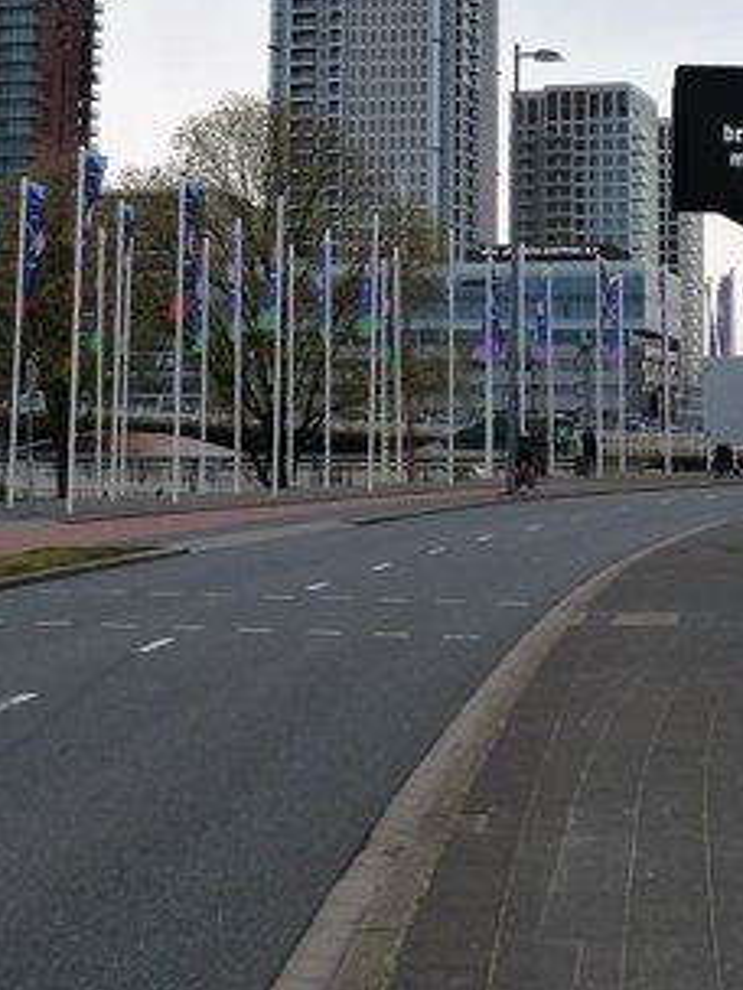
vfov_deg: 24.2
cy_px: 62
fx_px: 2232
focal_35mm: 78
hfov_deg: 18.9
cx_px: 466
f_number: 5
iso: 125
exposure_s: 1/500
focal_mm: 6.1
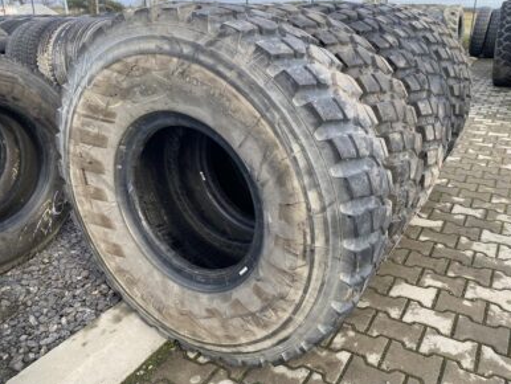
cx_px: 283
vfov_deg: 48.2
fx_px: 428
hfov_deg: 61.5
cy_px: 171
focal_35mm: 29
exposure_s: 1/306
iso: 32
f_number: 1.8
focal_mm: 4.25
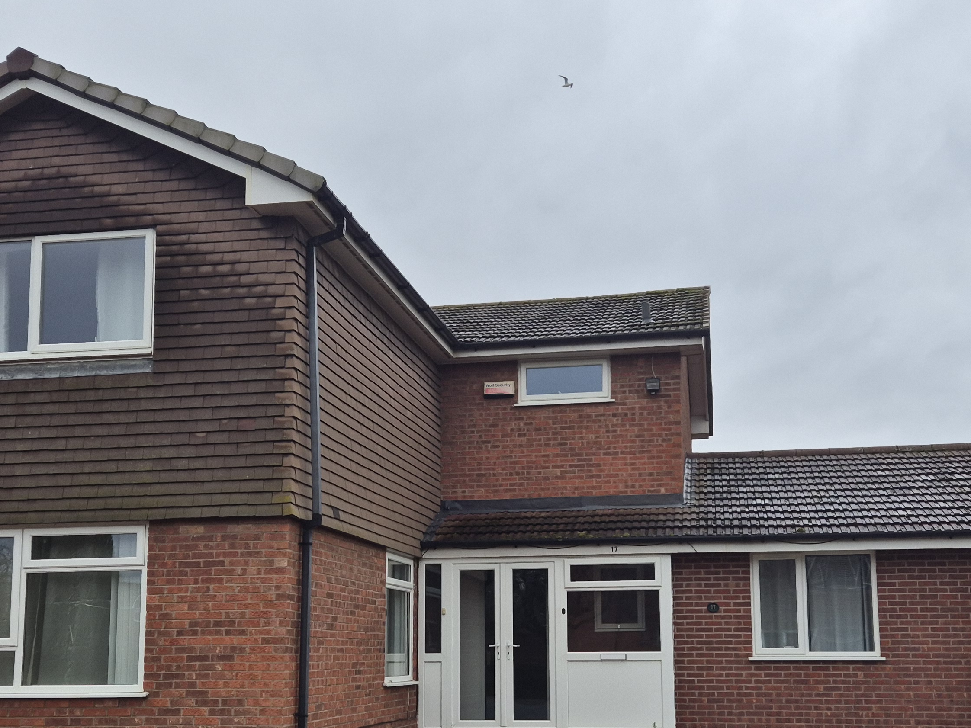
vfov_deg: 34.5
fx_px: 1150
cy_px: 534
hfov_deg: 45.8
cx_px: 485
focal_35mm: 41
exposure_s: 1/180
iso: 25
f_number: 1.8
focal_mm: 5.4
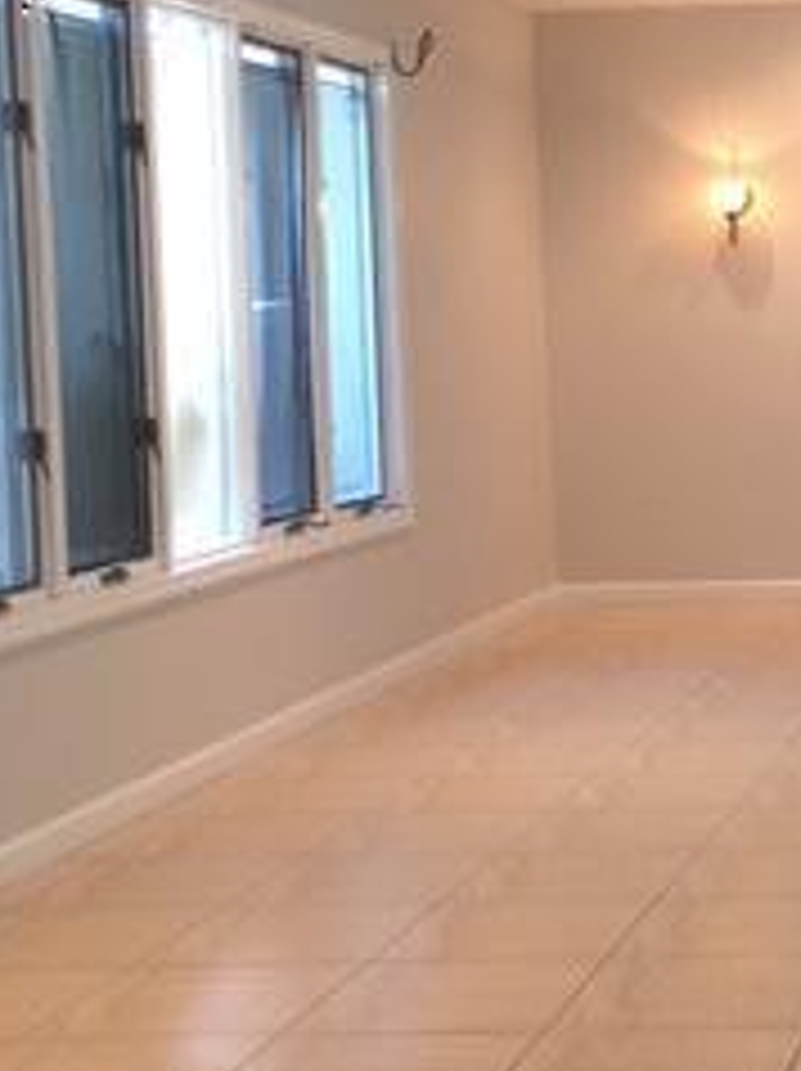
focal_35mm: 78
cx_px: 1030
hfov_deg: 17.7
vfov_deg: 25.0
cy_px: 418
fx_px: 2411
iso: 40
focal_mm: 4.15
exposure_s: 1/15
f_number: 2.2
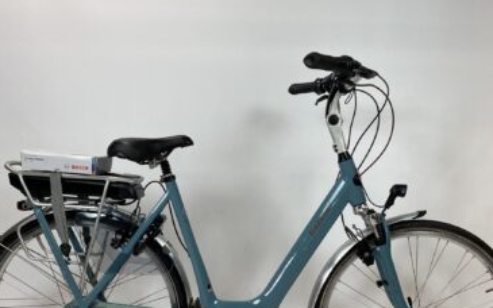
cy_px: 220
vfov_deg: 36.6
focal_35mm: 34
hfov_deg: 56.7
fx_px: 457
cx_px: 257
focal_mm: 4.25
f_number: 1.8
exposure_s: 1/100
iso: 100
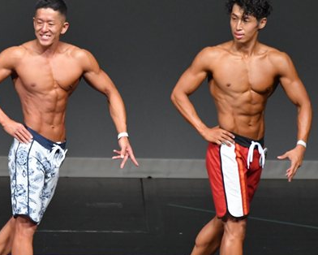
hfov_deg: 3.3
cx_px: 49
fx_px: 5499
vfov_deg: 2.7
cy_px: 132
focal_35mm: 584
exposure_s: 1/400
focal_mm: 210
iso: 4000
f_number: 5.6
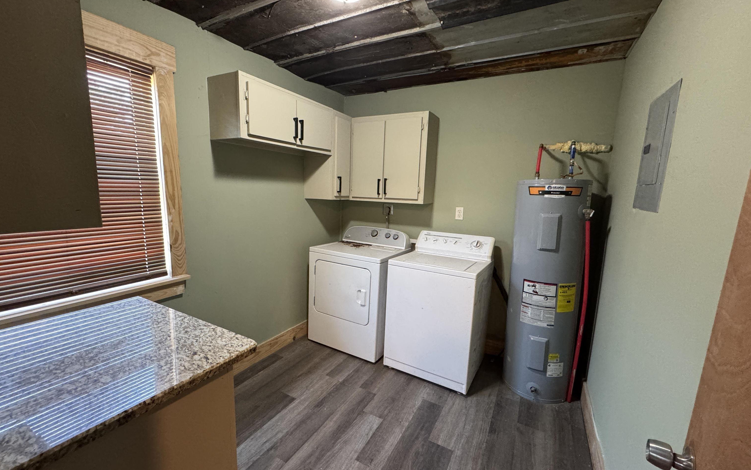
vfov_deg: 74.8
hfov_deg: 101.5
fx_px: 307
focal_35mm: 15
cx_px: 373
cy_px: 239
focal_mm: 2.22
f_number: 2.2
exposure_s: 1/60
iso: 640
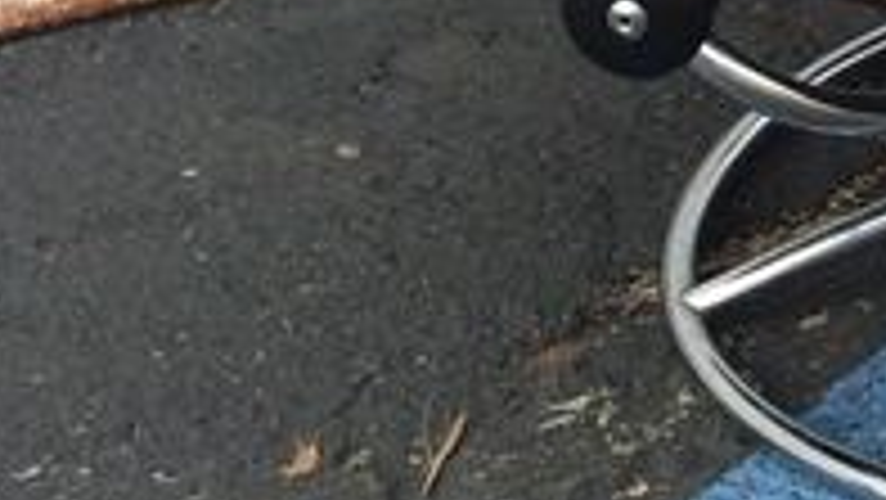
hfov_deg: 13.1
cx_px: 1556
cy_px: -471
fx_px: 3502
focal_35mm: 149
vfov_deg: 7.8
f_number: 2.2
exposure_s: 1/562
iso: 32
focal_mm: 4.12
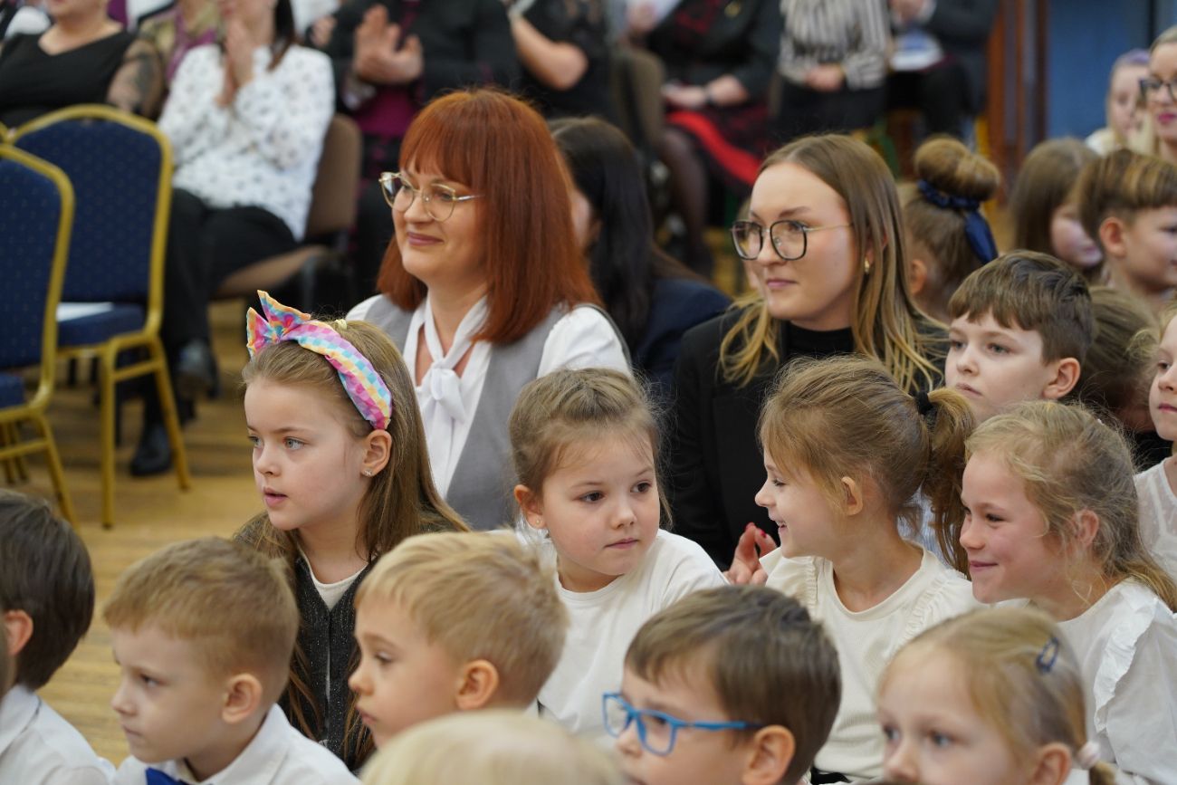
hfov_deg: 19.5
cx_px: 588
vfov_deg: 13.0
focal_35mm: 105
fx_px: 3433
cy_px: 392
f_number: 4
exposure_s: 1/125
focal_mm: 105
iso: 1600
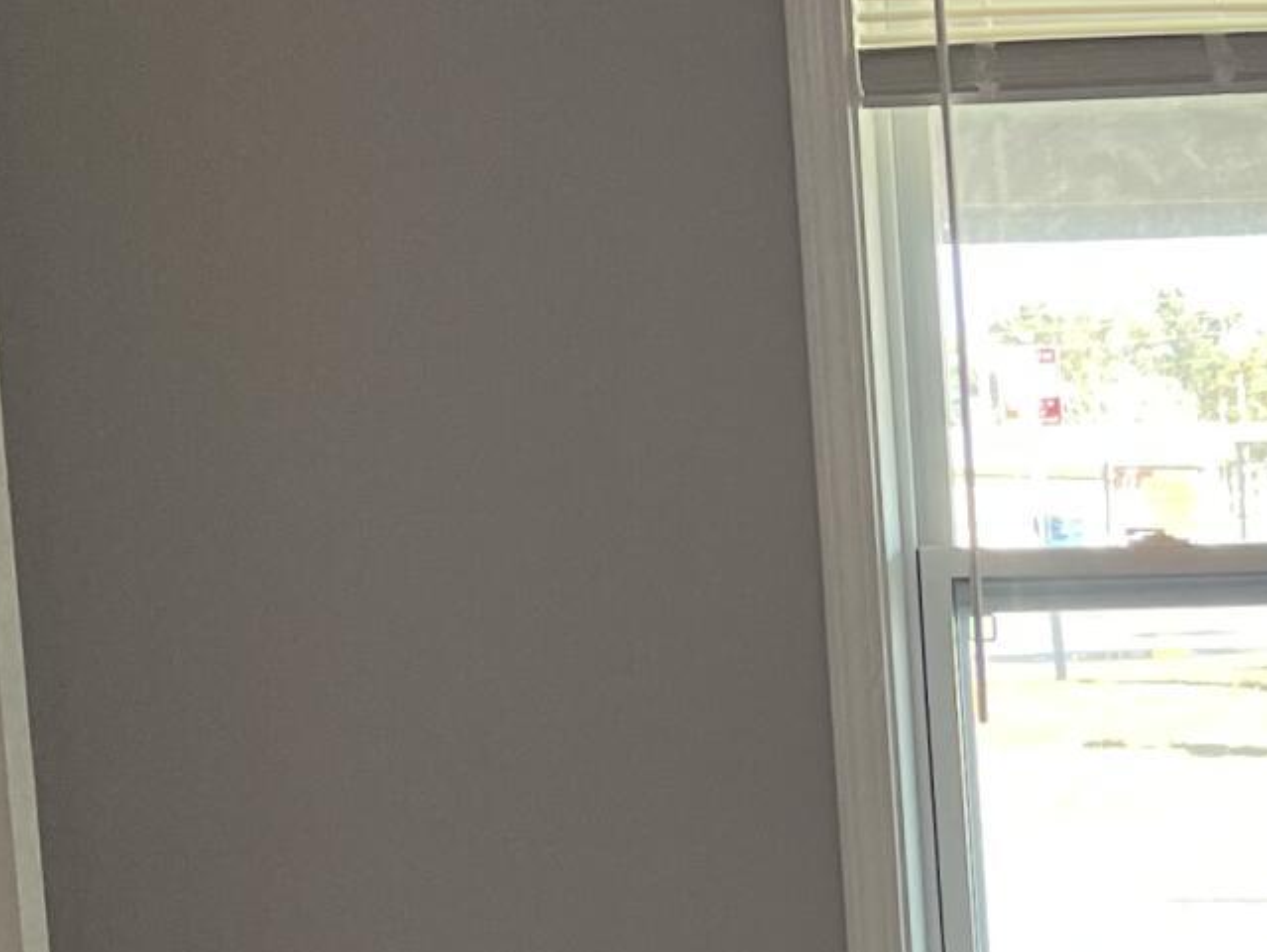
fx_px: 4468
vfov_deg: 11.9
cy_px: 1103
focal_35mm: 122
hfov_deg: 14.9
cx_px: 1919
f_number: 1.6
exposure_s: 1/120
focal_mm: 4.2
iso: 80
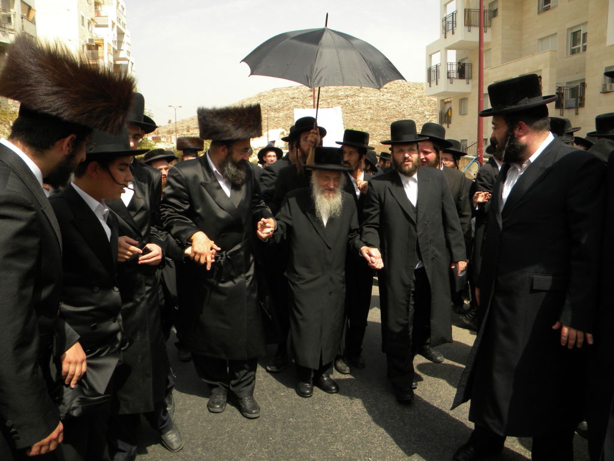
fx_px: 497
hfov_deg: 63.4
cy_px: 230
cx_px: 307
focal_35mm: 28
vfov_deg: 49.7
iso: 80
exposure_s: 1/718
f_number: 3.5
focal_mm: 5
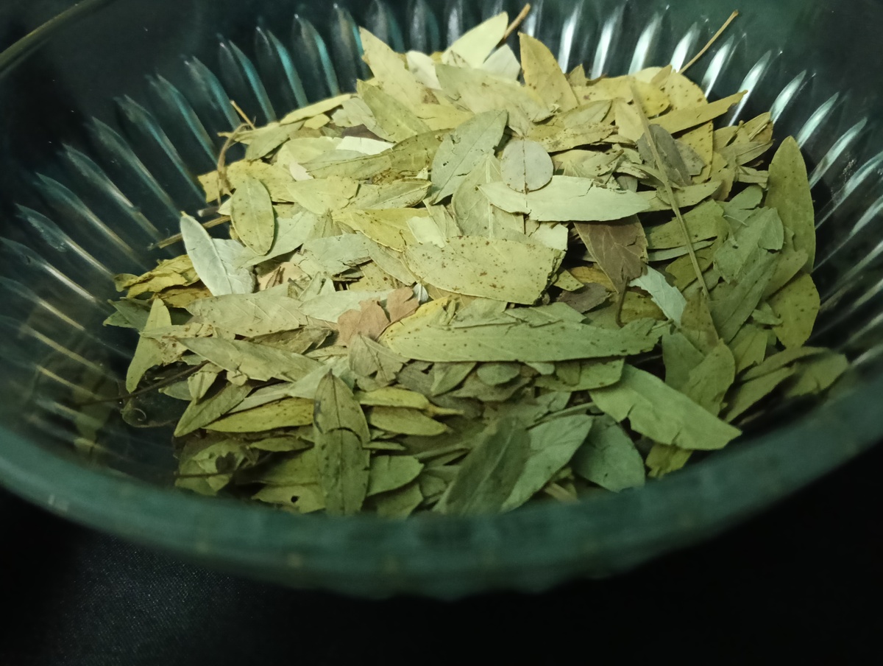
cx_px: 442
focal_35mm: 27
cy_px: 333
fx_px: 690
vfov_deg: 51.5
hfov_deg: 65.2
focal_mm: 3.98
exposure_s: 1/14.3
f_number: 1.8
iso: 2000
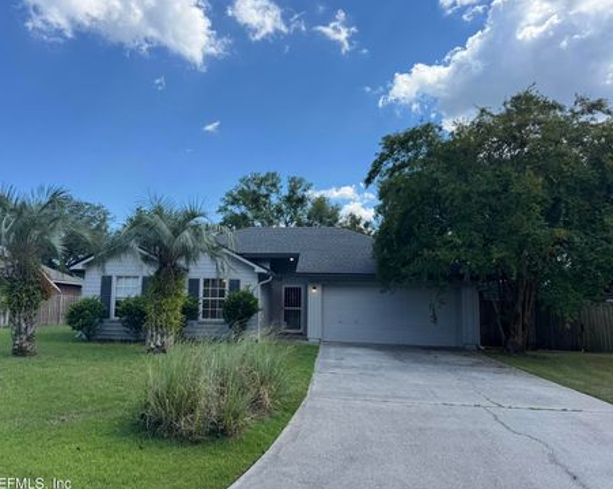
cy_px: 252
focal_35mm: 26
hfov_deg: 65.9
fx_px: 471
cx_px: 279
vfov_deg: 54.9
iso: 80
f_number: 1.78
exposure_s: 1/2604
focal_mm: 6.76
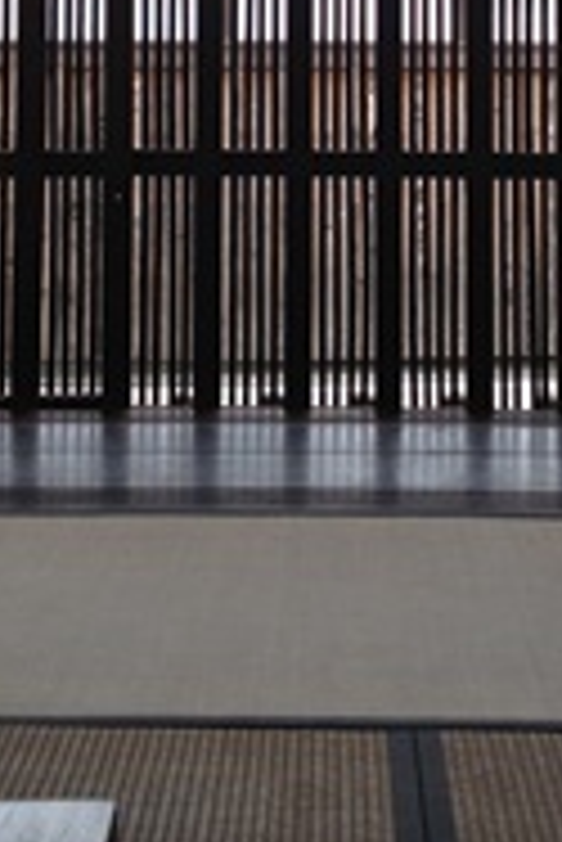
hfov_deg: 16.5
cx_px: 346
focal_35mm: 83
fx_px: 1940
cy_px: 23
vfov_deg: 23.5
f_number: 2.4
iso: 64
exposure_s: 1/170
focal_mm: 4.28
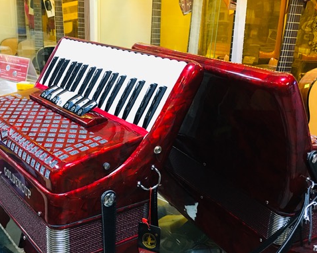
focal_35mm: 38
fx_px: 356
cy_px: 156
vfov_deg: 38.9
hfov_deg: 48.0
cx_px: 158
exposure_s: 1/8
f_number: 2.2
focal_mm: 4.15
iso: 100
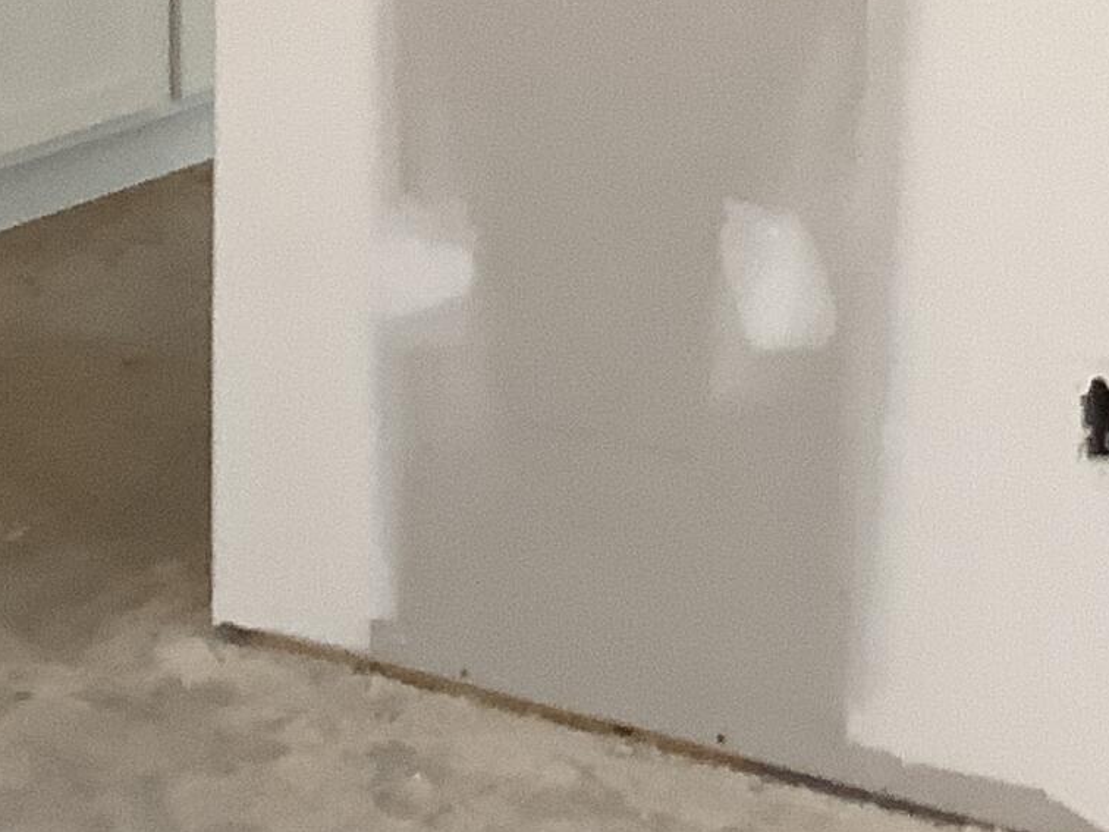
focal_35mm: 123
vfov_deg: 11.3
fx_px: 3941
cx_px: 973
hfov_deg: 15.8
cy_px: -575
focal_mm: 3.3
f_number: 2.4
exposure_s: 1/50
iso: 100
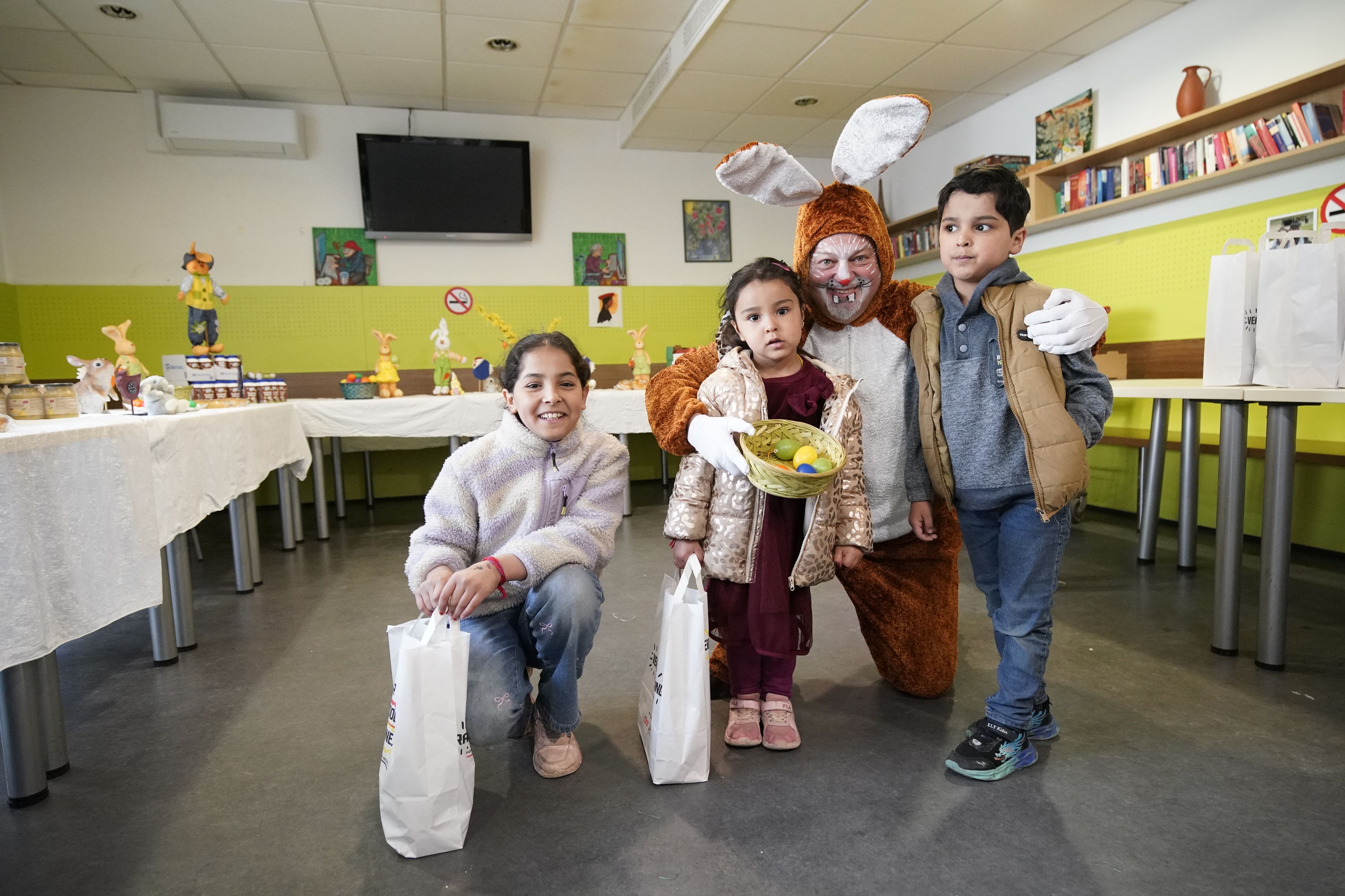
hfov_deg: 81.2
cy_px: 448
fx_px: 785
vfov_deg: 59.5
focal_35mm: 21
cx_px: 672
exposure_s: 1/320
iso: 6400
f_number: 3.2
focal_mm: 21
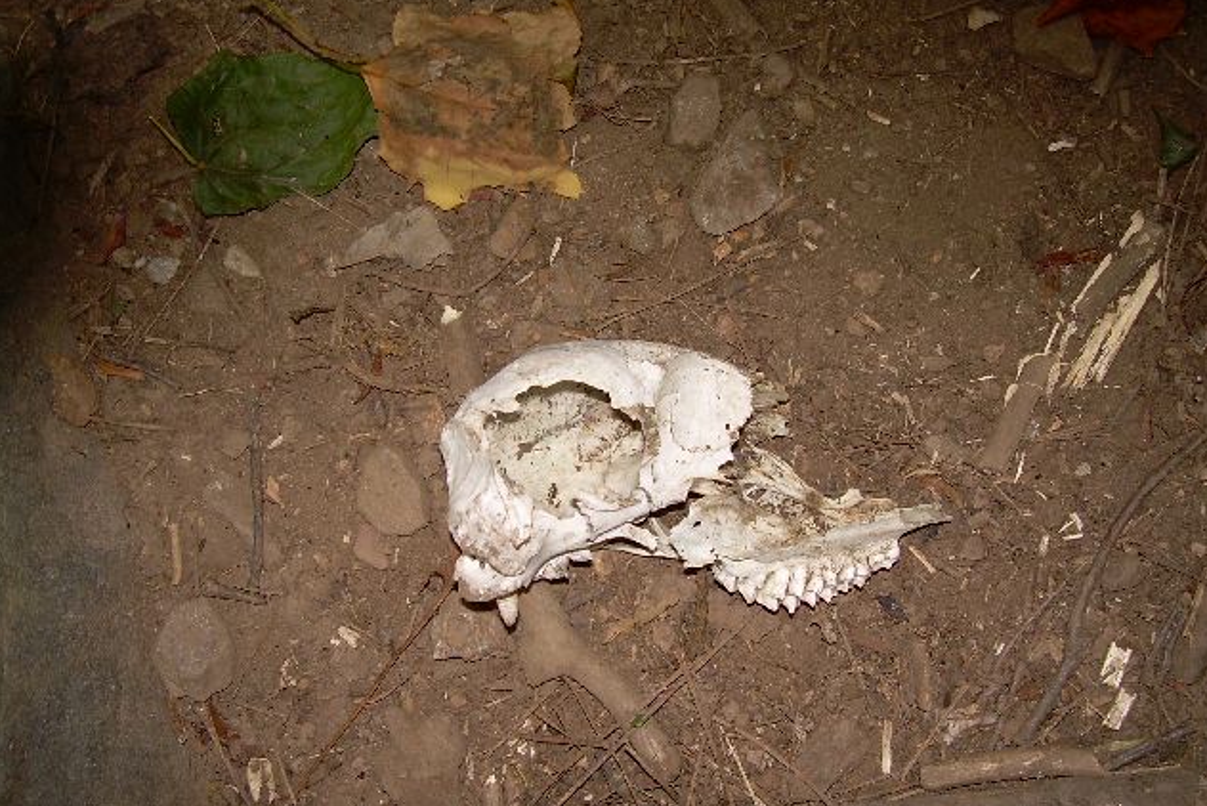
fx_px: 1342
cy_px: 384
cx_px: 604
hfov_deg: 48.4
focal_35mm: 40
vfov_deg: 33.4
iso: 50
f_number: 2.8
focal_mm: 6.3
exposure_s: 1/60
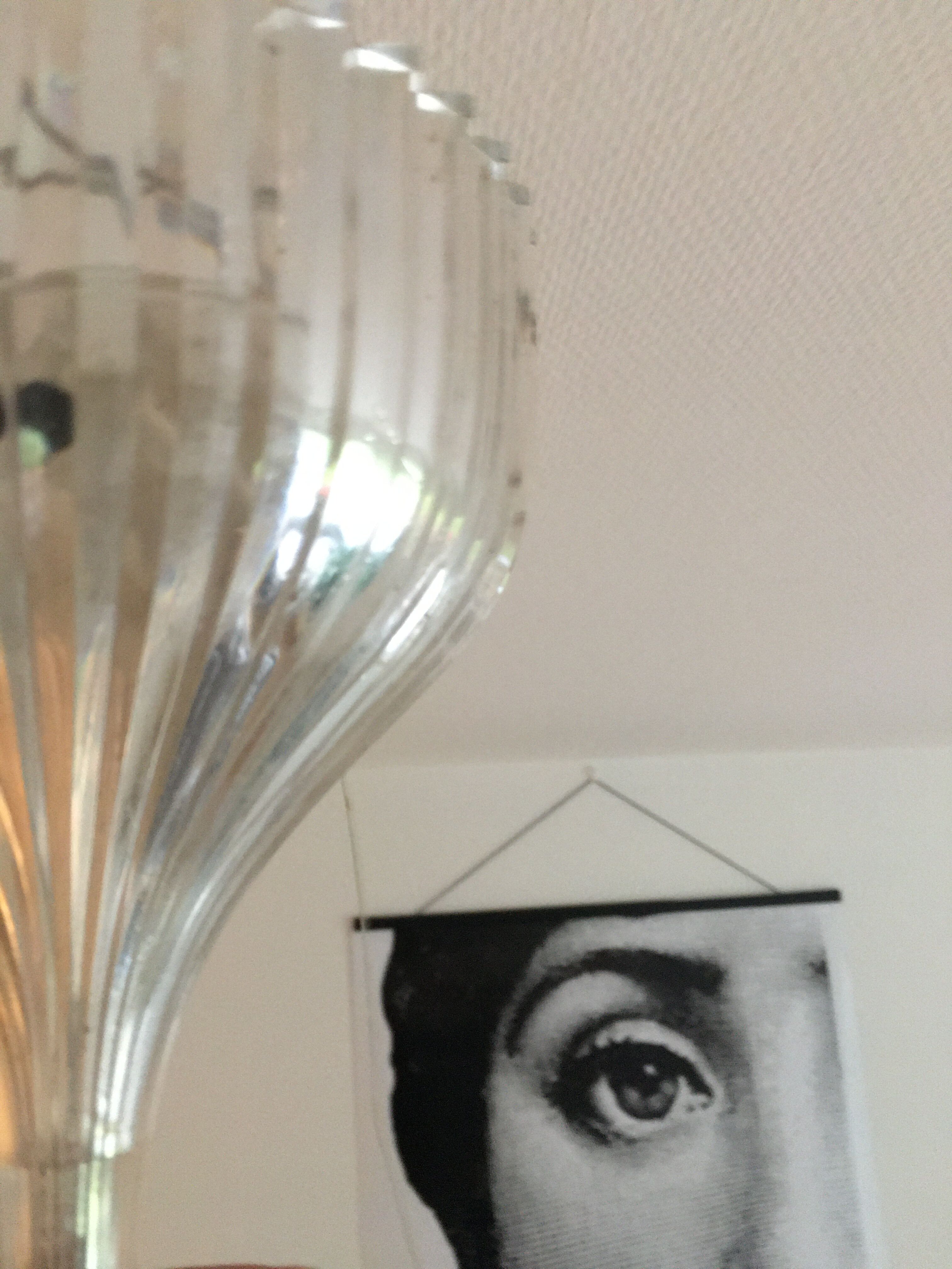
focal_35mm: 29
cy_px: 634
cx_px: 476
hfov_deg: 48.2
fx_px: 1063
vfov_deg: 61.7
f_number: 2.2
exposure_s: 1/17
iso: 400
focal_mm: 4.15
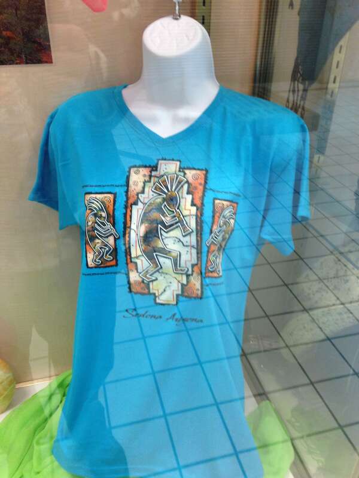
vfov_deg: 55.4
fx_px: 456
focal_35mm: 33
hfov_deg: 42.9
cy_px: 239
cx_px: 180
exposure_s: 1/20
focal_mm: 4.12
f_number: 2.4
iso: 160
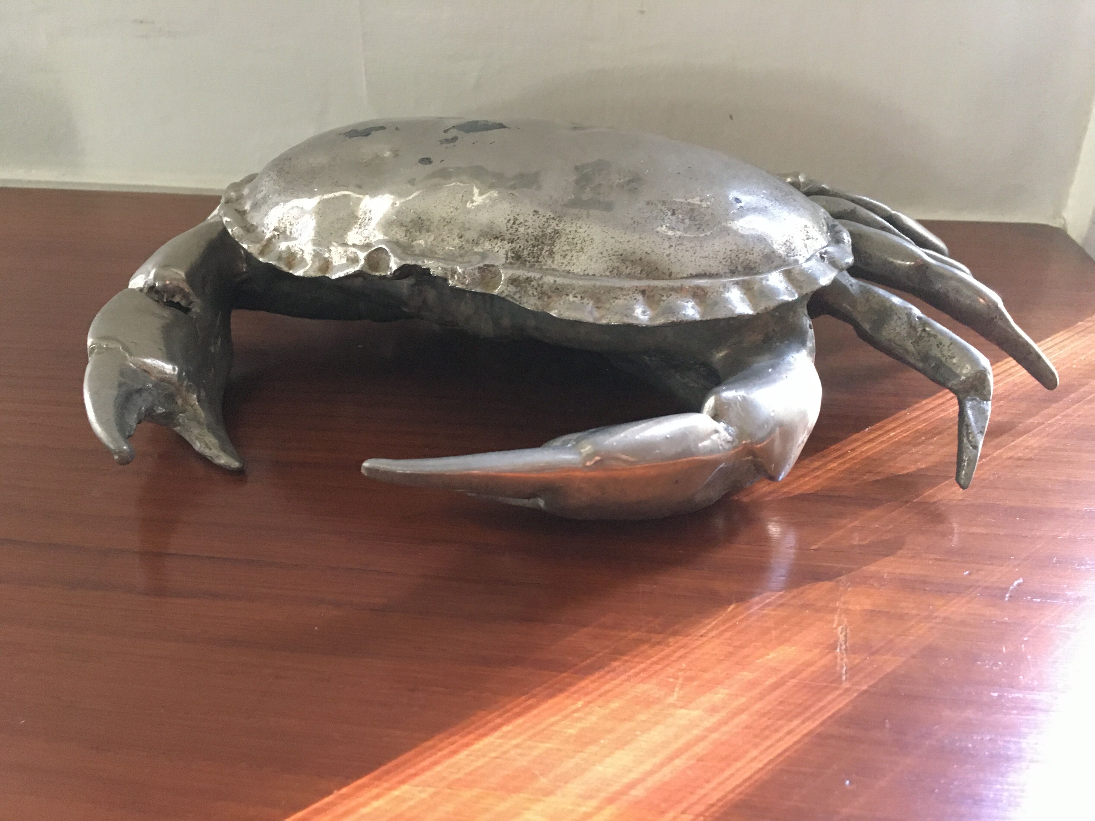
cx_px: 548
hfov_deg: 61.7
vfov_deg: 48.2
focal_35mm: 29
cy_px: 410
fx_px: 917
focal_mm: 4.15
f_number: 2.2
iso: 250
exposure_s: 1/17
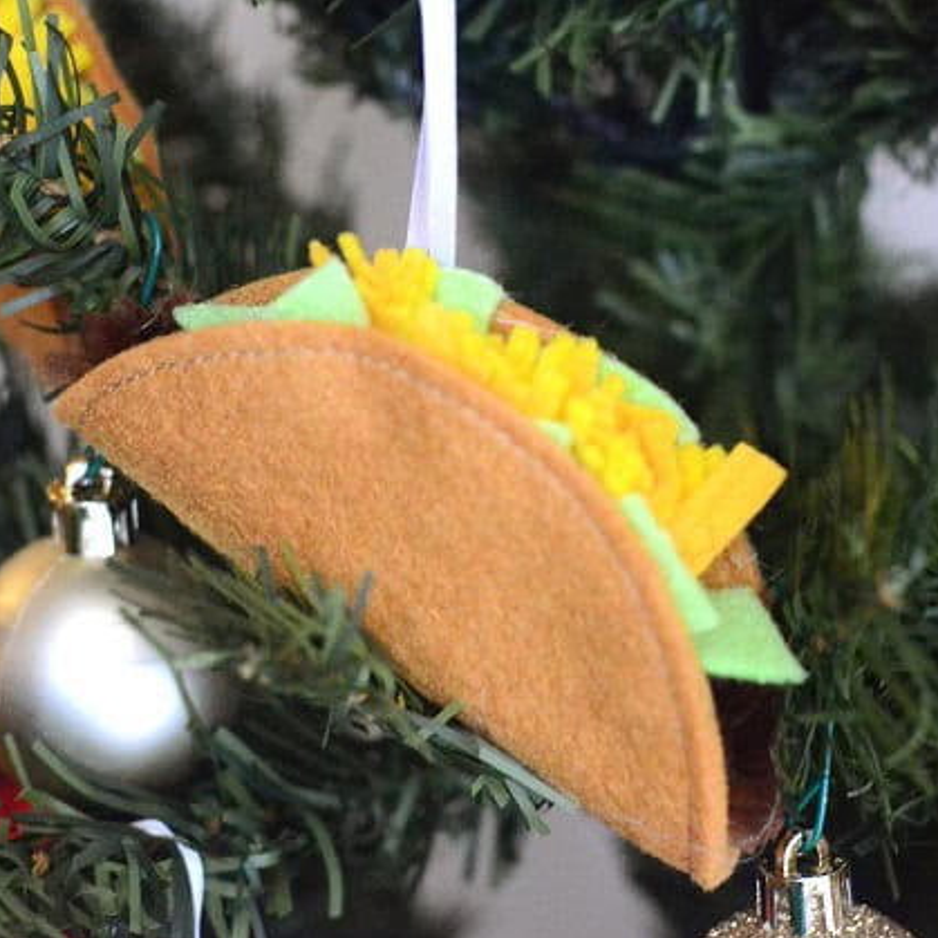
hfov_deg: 17.9
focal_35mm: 97
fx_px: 2974
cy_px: 471
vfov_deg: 17.9
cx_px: 515
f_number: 3.5
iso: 8000
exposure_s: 1/50
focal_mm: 50
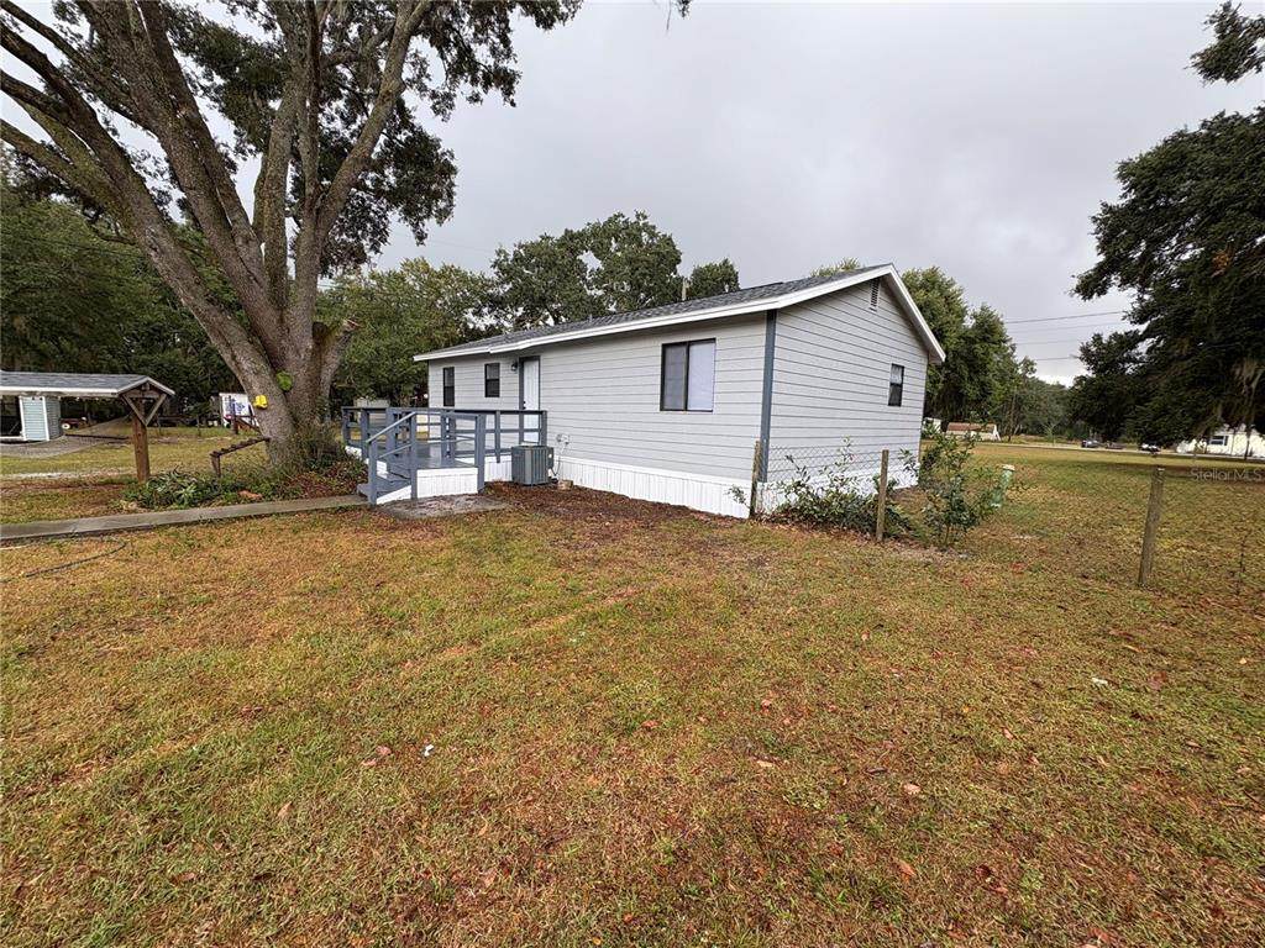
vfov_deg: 85.7
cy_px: 474
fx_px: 512
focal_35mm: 14
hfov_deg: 102.1
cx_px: 632
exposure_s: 1/144
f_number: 2.2
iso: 40
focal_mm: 2.22
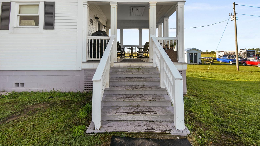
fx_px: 110
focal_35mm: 16
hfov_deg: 99.4
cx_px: 131
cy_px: 60
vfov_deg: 66.6
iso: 100
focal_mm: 10
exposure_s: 1/200
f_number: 7.1
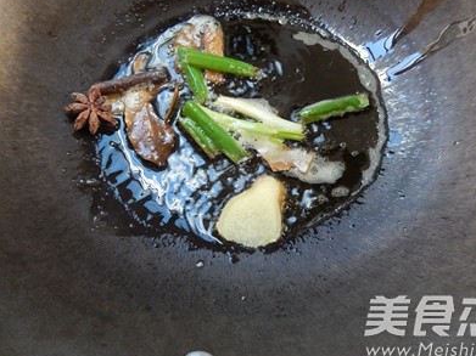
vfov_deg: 44.0
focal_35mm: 32
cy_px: 155
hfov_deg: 56.8
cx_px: 225
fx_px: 440
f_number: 3.4
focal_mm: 4.5
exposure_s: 1/100
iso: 400
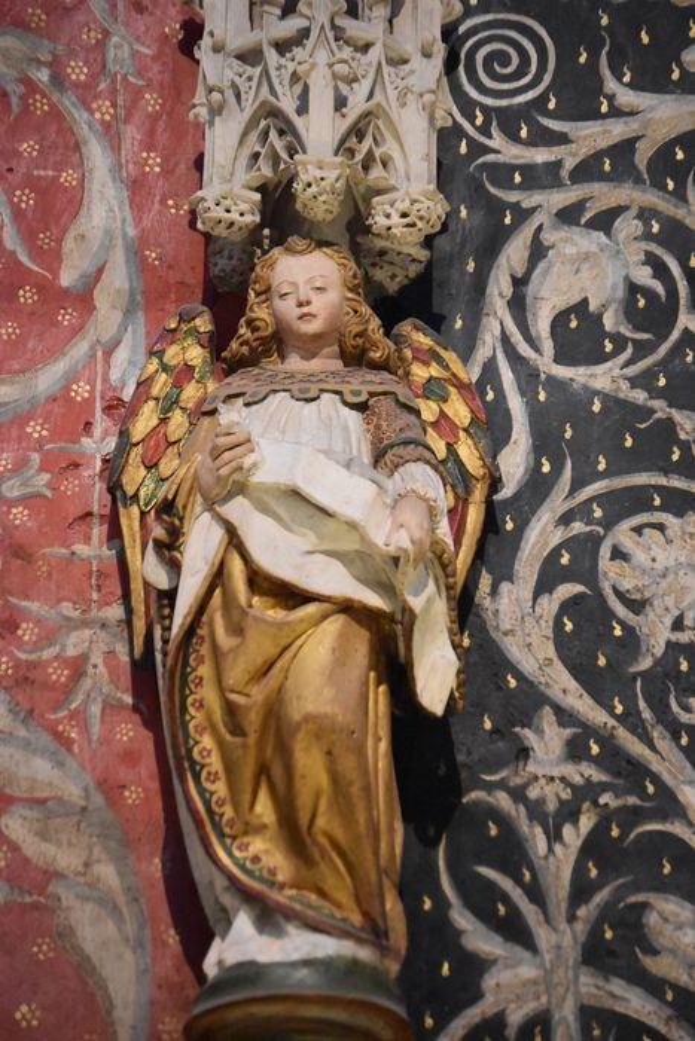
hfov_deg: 9.6
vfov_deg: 14.4
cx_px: 348
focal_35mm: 142
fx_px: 4124
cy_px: 520
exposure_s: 1/125
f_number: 4.5
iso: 8000
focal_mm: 95
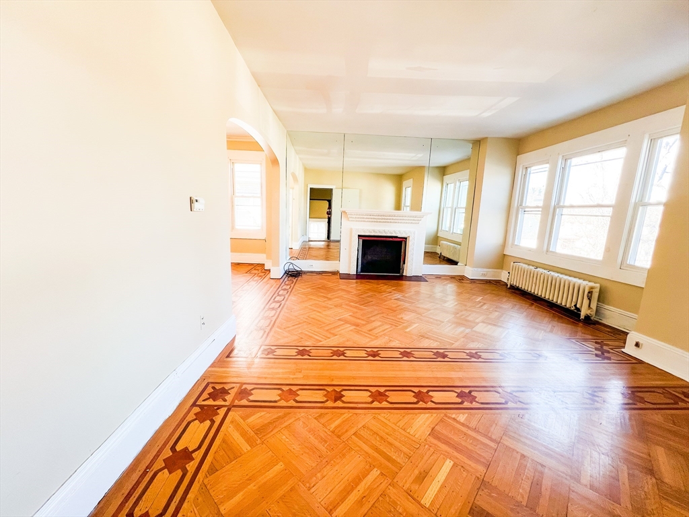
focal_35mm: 13
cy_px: 258
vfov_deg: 89.9
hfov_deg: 106.2
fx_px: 259
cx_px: 344
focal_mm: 1.57
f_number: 1.8
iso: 160
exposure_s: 1/60
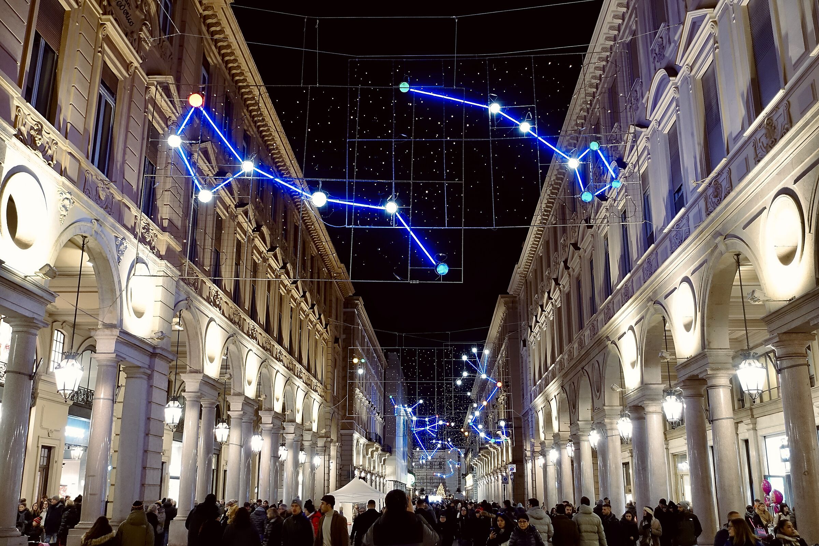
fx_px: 819
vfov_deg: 36.9
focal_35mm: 36
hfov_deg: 53.1
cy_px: 273
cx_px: 410
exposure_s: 1/40
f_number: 2.8
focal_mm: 13.16
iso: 800
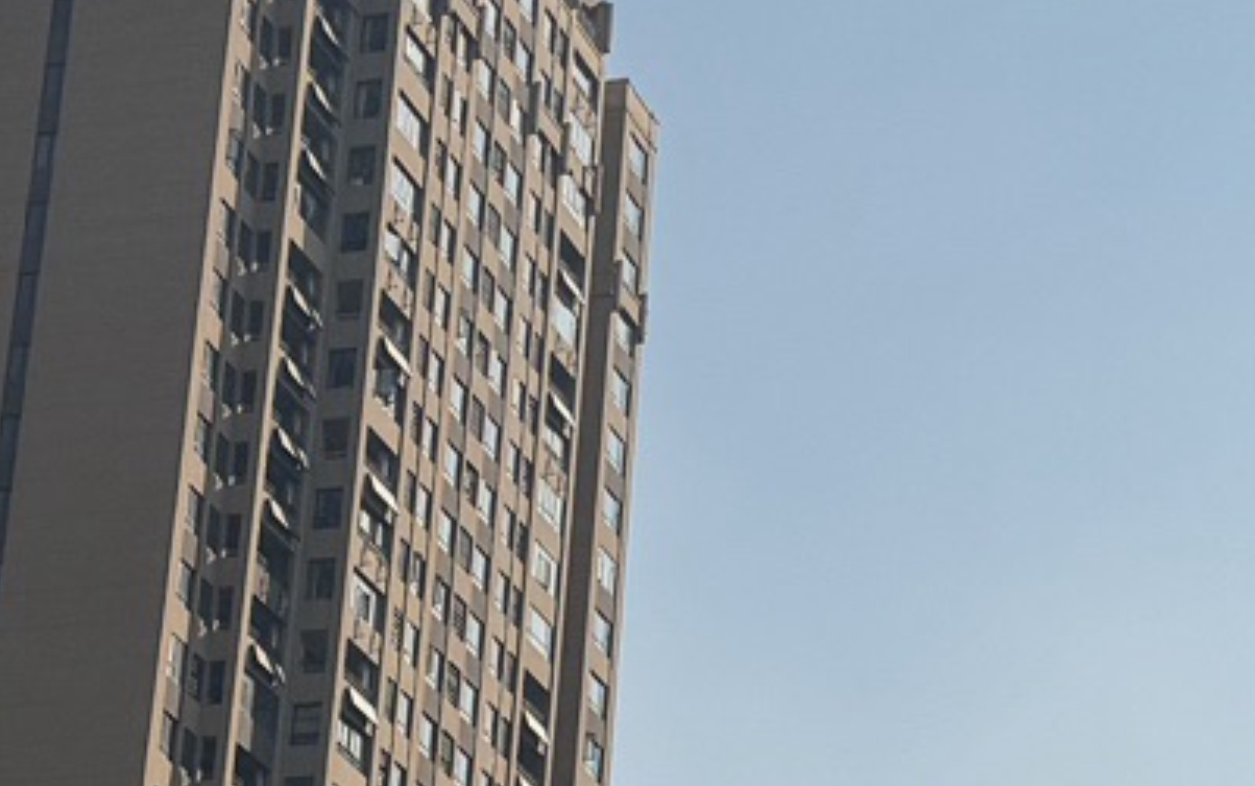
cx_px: 1052
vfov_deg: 10.3
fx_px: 4346
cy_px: 758
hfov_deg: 16.3
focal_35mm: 127
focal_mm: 6.86
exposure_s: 1/12346
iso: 80
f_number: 1.78
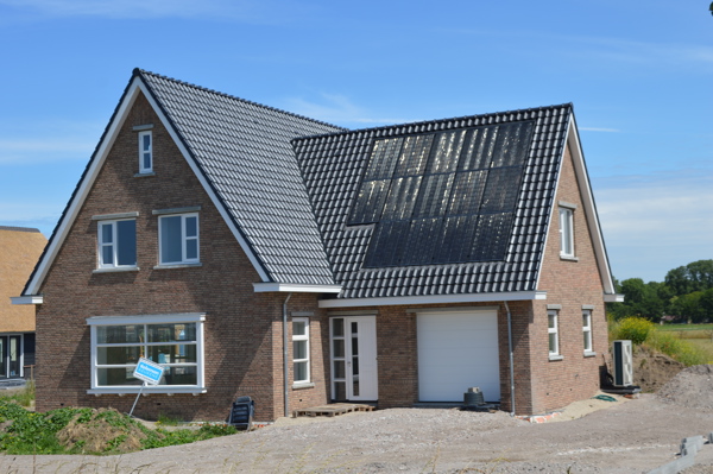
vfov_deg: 23.7
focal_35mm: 57
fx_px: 1128
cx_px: 356
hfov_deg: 35.1
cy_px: 237
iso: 100
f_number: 8
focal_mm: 38
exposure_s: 1/250
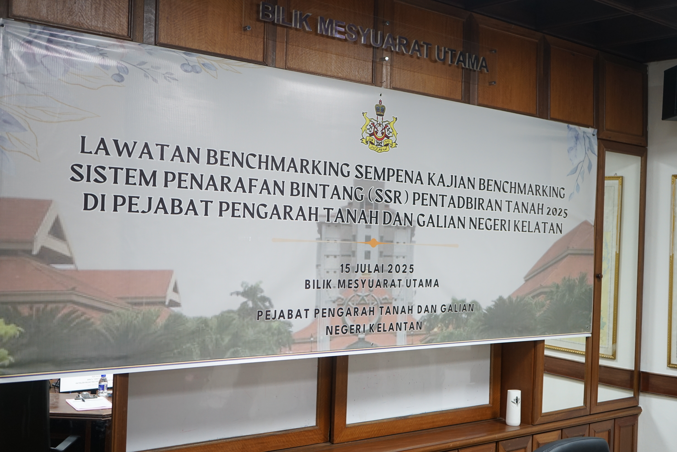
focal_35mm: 47
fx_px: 884
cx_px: 338
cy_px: 226
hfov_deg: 41.9
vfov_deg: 28.6
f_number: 4.5
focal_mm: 47
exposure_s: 1/30
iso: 800
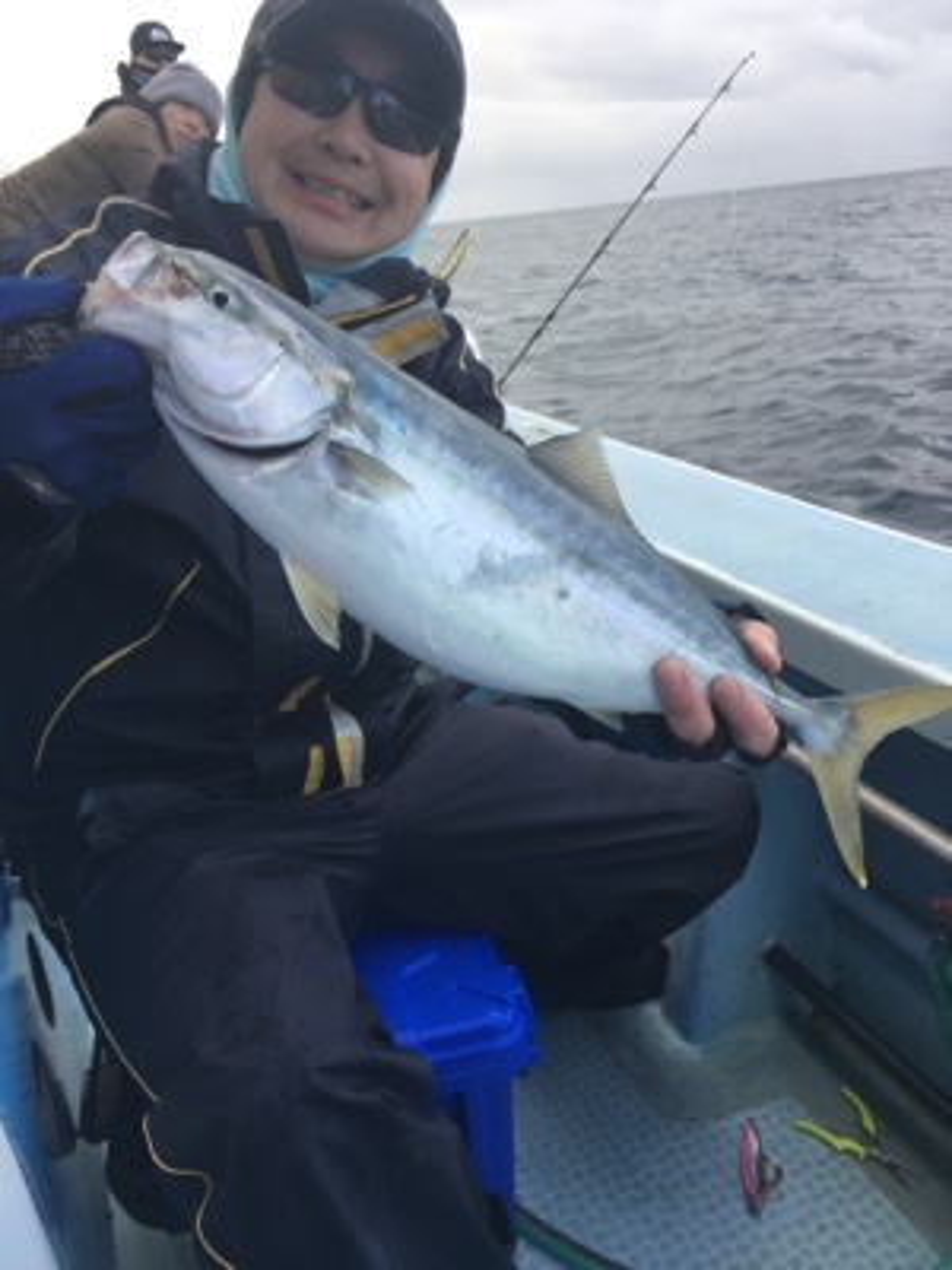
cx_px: 476
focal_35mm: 29
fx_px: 1063
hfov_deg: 48.2
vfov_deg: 61.7
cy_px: 635
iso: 25
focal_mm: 4.15
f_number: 2.2
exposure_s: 1/247
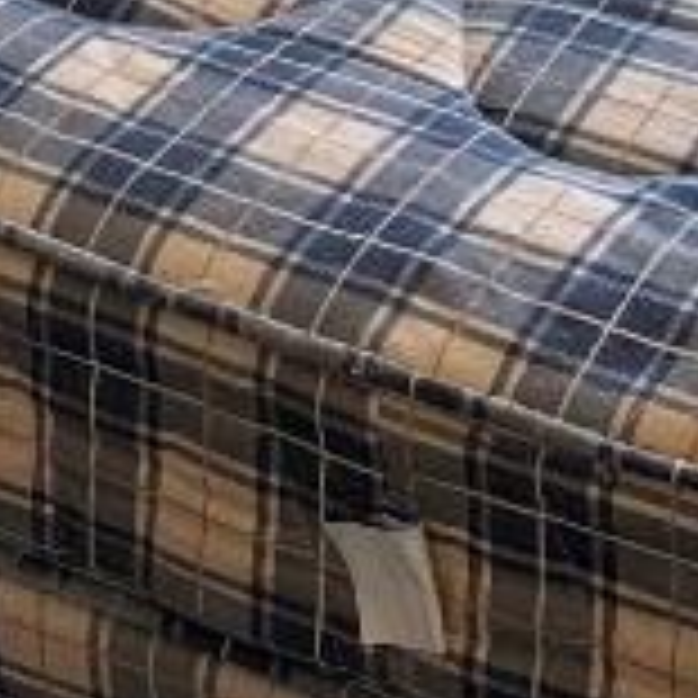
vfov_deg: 10.5
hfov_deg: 11.4
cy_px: -703
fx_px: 3468
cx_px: -14
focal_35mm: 152
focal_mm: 4.25
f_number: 1.8
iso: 64
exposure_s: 1/50
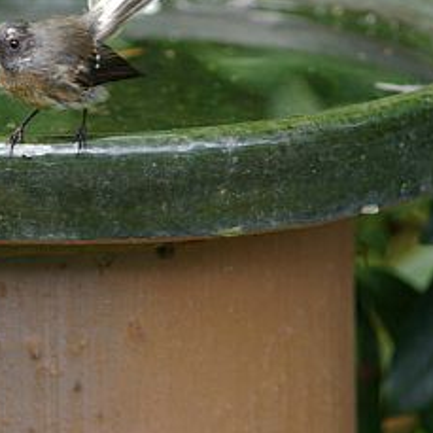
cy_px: 72
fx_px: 9482
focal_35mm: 670
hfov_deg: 2.6
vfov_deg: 2.6
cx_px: 59
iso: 400
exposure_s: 1/125
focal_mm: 200
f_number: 4
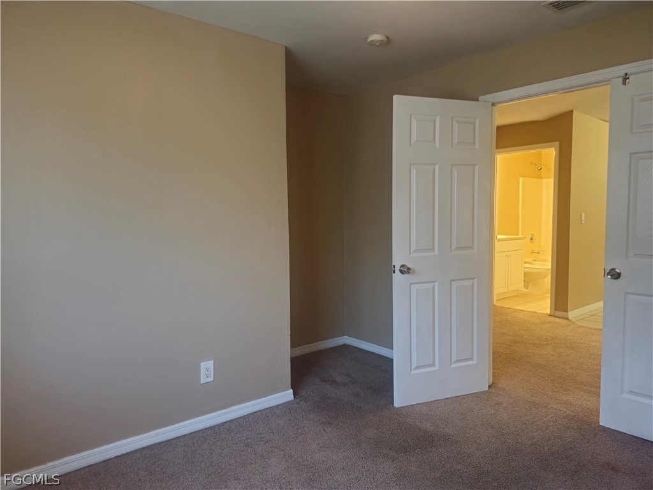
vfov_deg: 58.9
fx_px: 434
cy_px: 245
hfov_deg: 73.9
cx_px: 326
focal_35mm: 23
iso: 320
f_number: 1.8
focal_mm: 5.54
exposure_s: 1/40
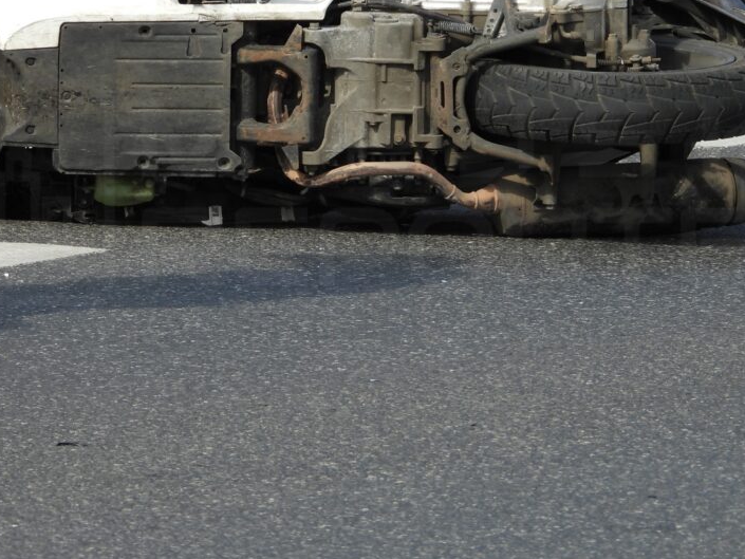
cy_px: 208
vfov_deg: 2.2
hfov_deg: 2.9
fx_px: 14594
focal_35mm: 678
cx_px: 308
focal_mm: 83.9
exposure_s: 1/250
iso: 100
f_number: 5
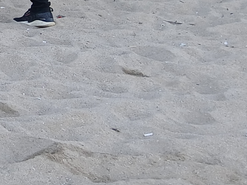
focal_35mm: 144
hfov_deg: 11.3
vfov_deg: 9.9
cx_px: -353
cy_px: -103
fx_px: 1028
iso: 25
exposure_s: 1/100
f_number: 1.8
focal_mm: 3.98
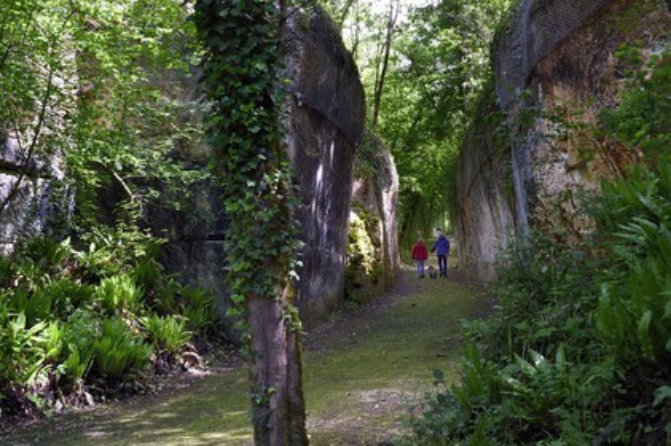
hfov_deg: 39.6
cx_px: 336
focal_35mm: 50
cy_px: 223
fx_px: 931
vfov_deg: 27.0
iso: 800
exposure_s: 1/60
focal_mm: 50
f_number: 8
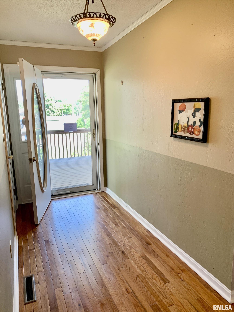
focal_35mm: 26
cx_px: 117
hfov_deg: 53.1
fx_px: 234
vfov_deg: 67.3
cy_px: 156
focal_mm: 4.25
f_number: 1.8
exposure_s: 1/120
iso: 64
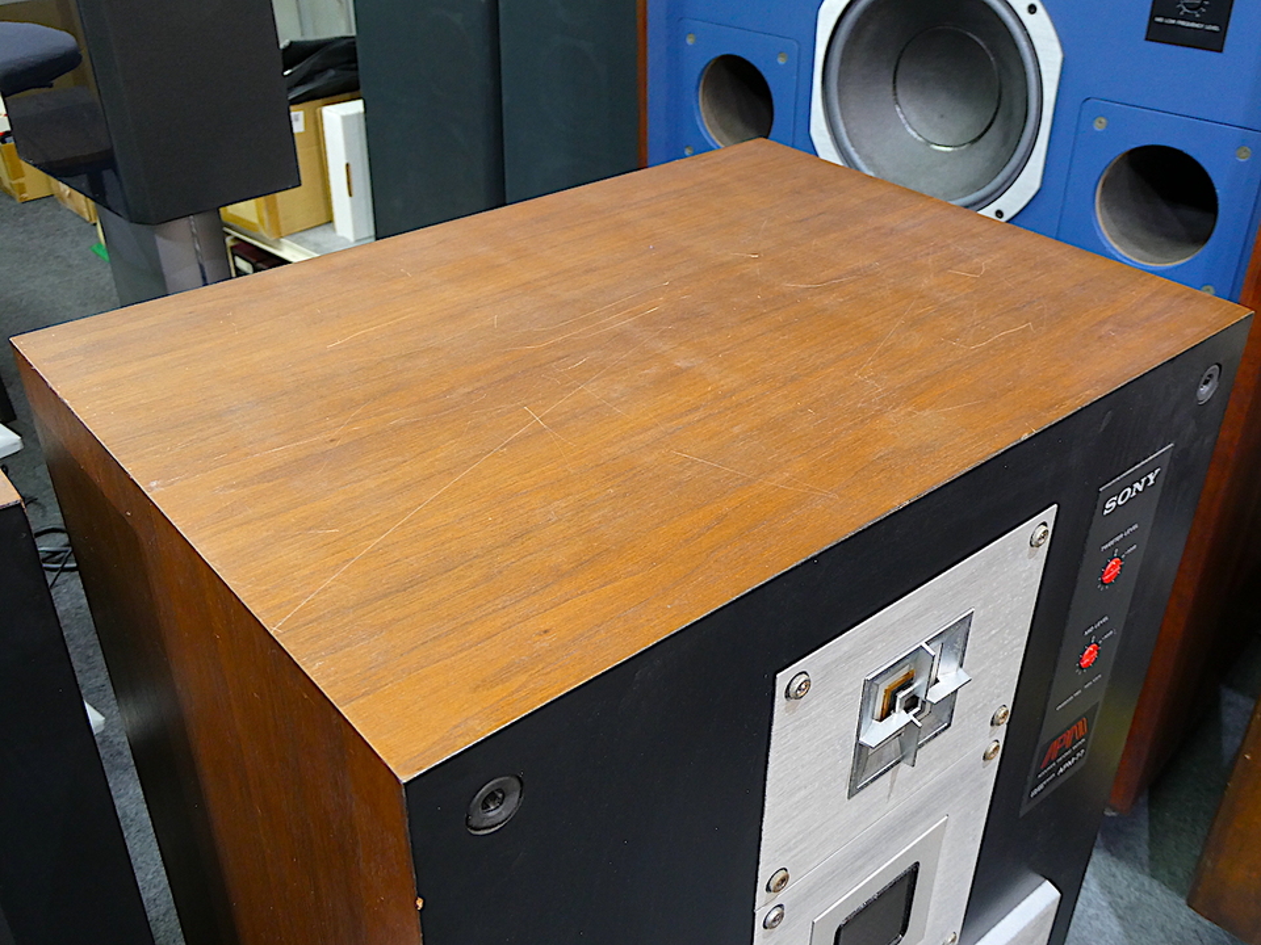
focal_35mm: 33
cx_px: 630
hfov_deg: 55.4
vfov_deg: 42.9
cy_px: 472
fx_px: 1202
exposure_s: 1/5
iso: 200
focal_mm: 5.8
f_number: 3.6
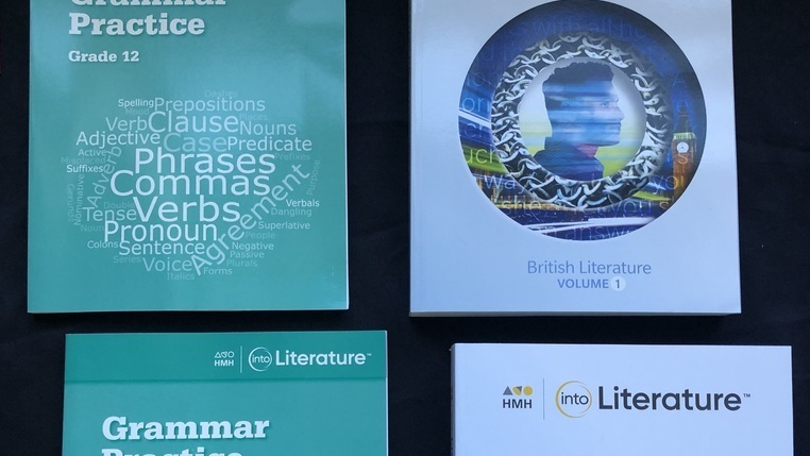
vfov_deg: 28.5
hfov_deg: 49.4
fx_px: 881
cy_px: 350
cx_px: 407
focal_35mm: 41
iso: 40
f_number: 1.8
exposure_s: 1/17
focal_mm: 3.99
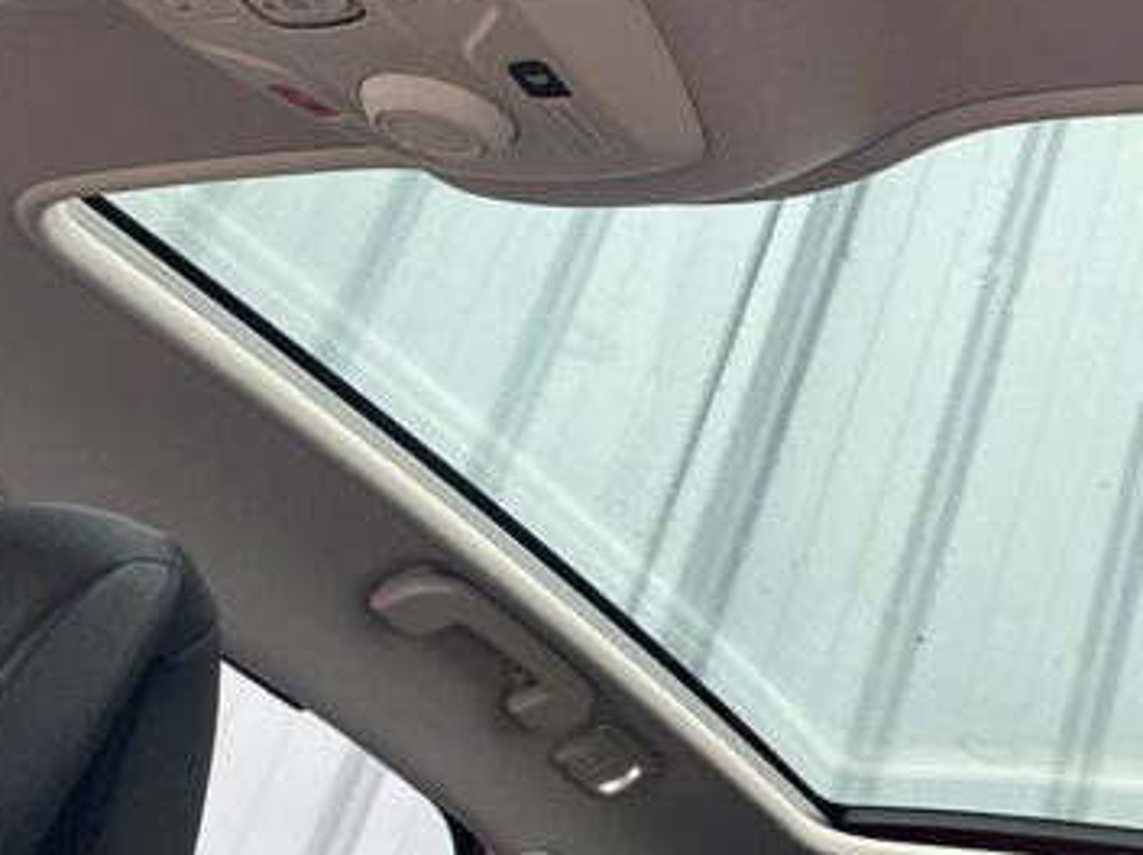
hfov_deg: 32.3
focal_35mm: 59
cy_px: 301
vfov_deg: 24.7
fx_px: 1946
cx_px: 806
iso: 64
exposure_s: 1/121
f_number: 1.6
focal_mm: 4.2
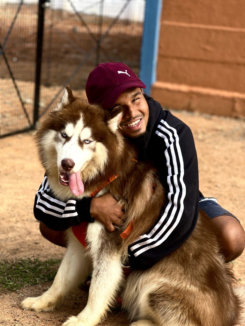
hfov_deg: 19.1
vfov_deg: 25.3
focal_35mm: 77
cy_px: 163
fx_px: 727
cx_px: 122
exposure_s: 1/121
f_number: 2.8
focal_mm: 9
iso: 25
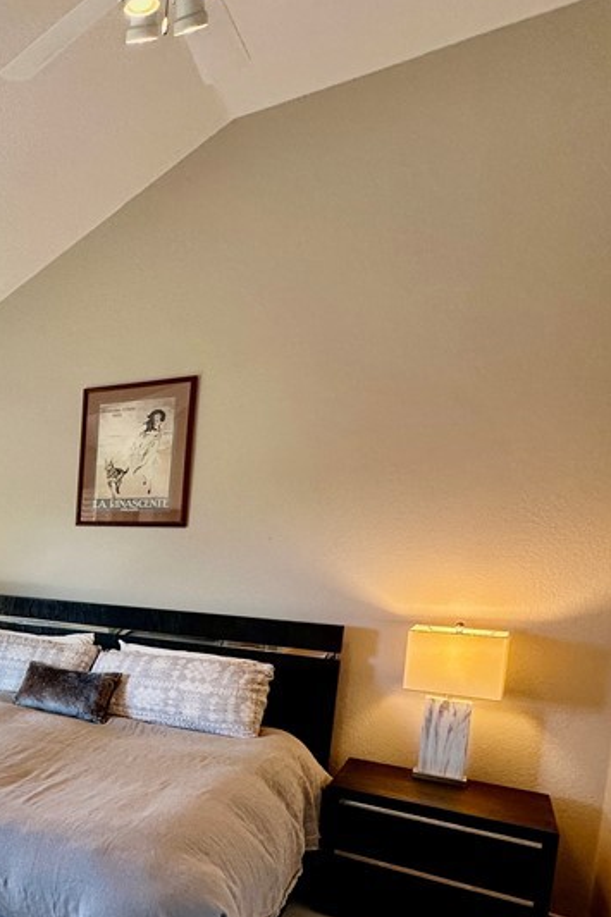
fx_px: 713
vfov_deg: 63.8
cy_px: 614
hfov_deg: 34.7
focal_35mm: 28
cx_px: -158
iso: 125
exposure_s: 1/120
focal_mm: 2.22
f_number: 2.2
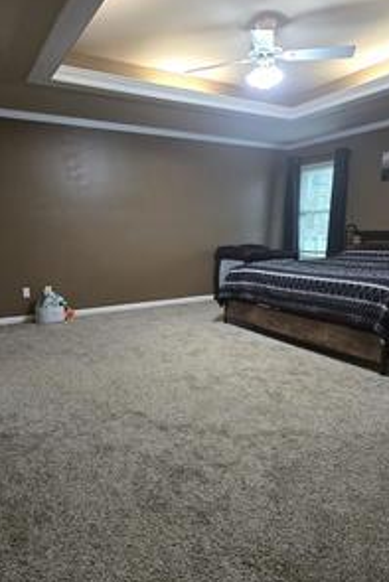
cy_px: 292
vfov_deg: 78.6
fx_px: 356
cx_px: 164
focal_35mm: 22
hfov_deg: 57.0
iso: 800
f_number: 2.2
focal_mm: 2.2
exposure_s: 1/60
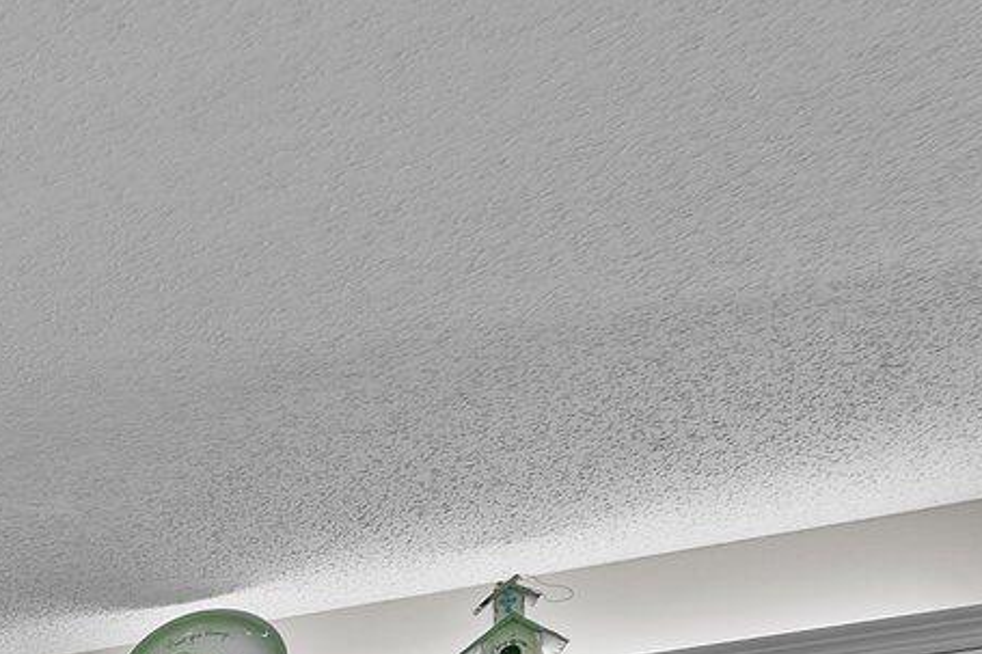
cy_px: 1264
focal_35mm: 63
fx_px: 1718
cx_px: -965
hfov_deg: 19.3
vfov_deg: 16.8
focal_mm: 14
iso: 400
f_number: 8
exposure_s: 1/2
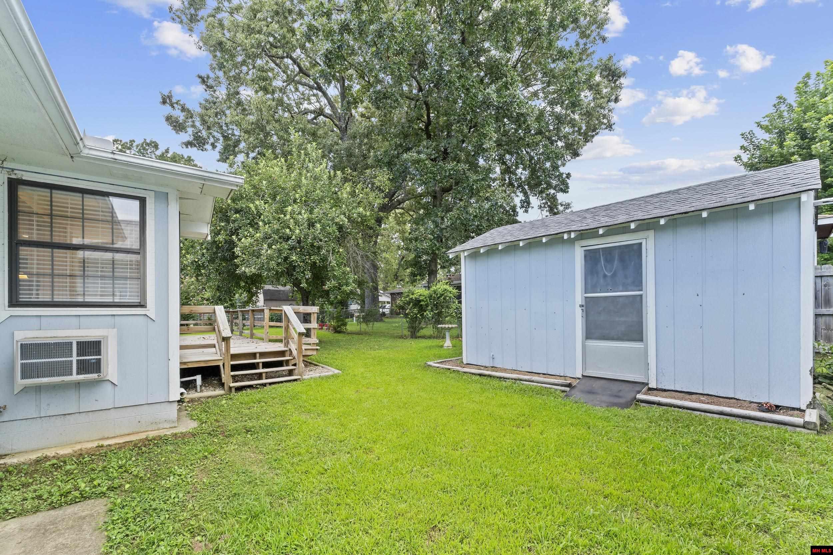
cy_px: 278
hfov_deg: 100.4
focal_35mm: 15
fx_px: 347
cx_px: 416
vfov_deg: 77.3
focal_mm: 10
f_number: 9
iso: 200
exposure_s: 1/8
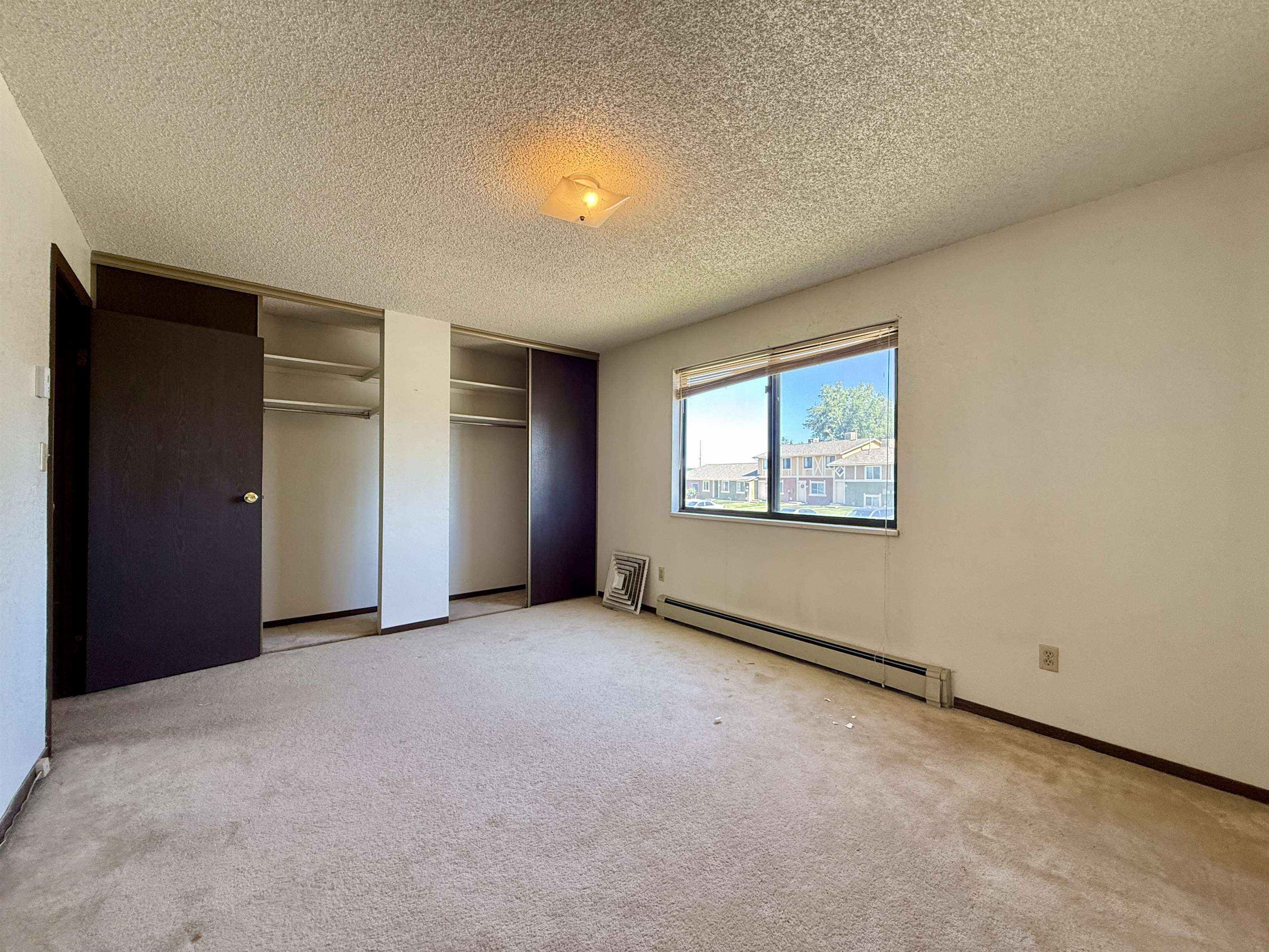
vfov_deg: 85.7
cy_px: 476
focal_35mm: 14
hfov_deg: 102.1
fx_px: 513
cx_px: 634
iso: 250
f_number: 2.2
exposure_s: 1/120
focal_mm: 2.22
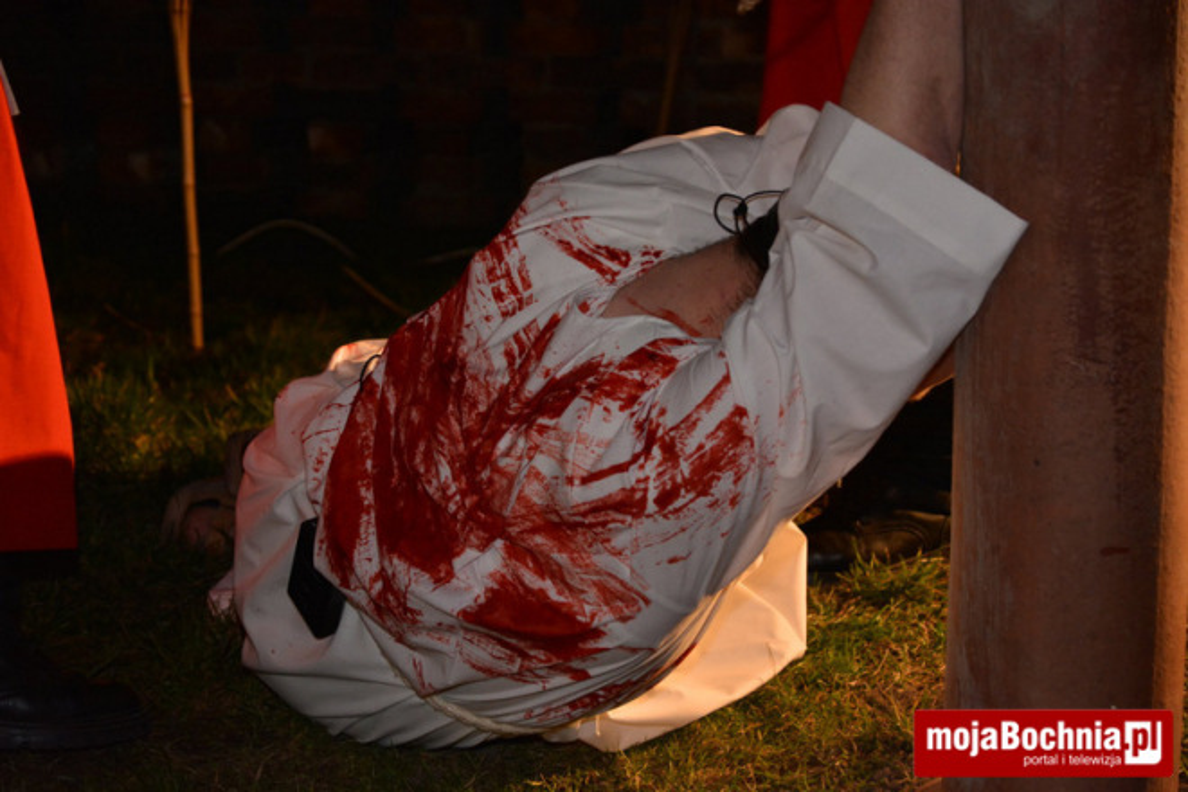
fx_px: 3217
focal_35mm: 98
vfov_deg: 14.0
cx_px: 594
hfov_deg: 20.9
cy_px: 396
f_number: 5
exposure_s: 1/40
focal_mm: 65
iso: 800
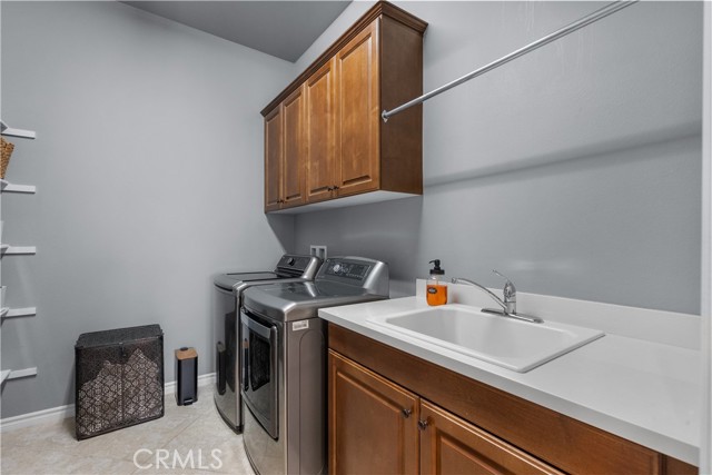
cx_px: 356
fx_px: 316
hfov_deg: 96.7
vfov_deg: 73.8
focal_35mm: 16
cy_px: 238
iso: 2000
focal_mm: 16
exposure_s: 1/15
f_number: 8
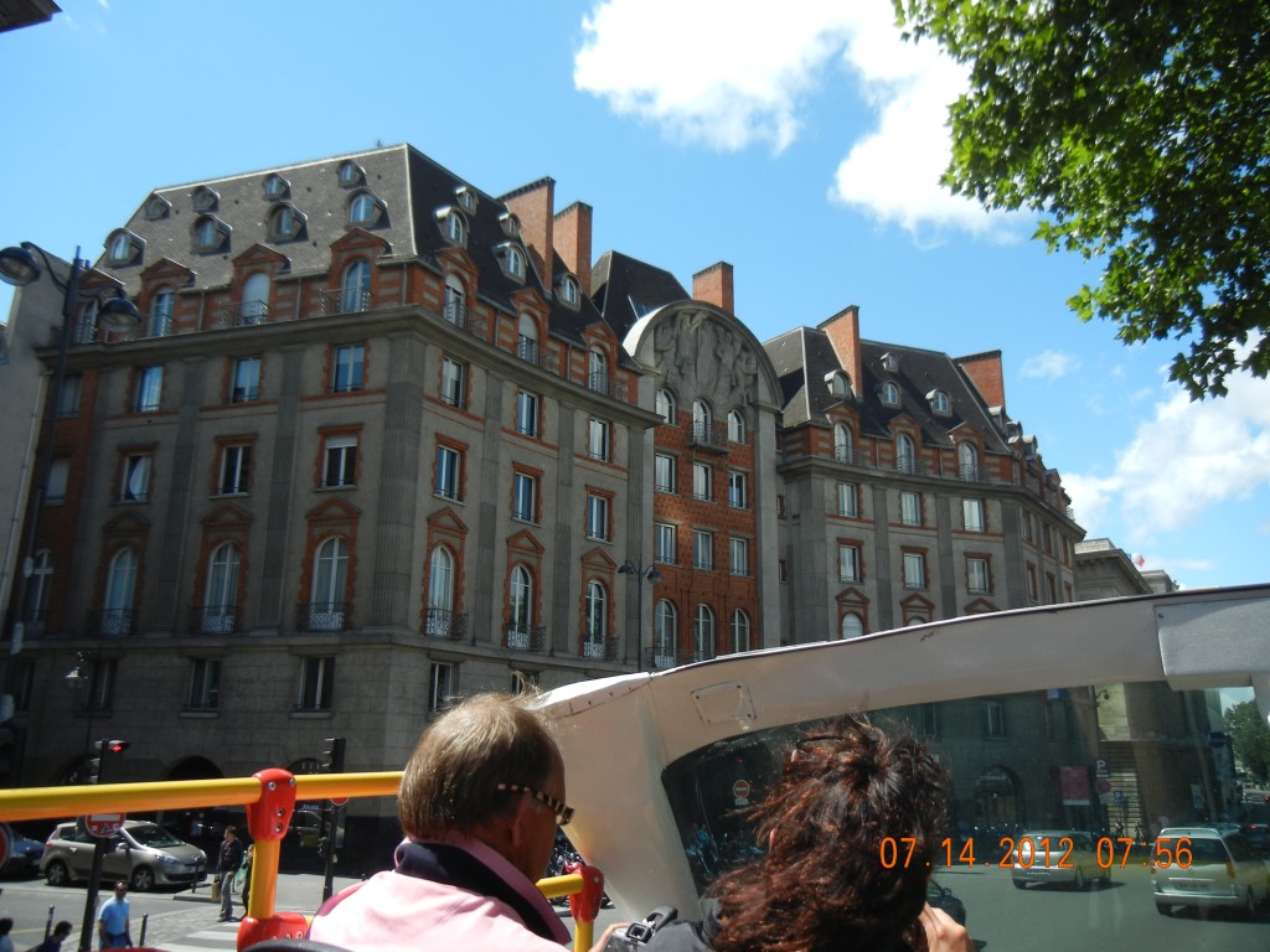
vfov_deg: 46.8
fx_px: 1101
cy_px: 476
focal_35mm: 30
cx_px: 635
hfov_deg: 60.0
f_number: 7
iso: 160
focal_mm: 5.4
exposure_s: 1/258
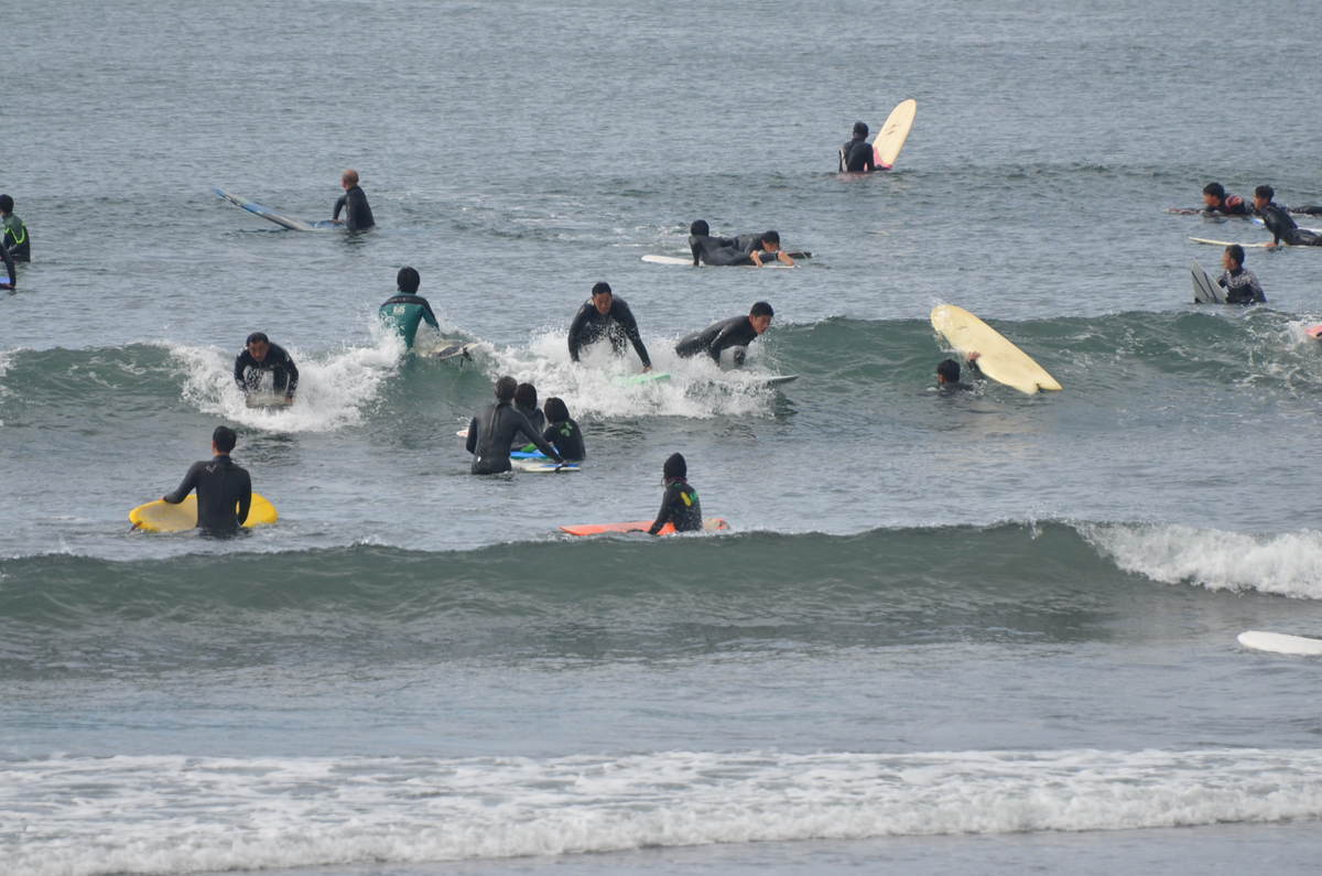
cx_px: 661
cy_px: 438
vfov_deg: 3.0
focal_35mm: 450
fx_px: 16492
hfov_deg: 4.6
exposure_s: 1/1600
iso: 400
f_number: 5.6
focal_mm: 300
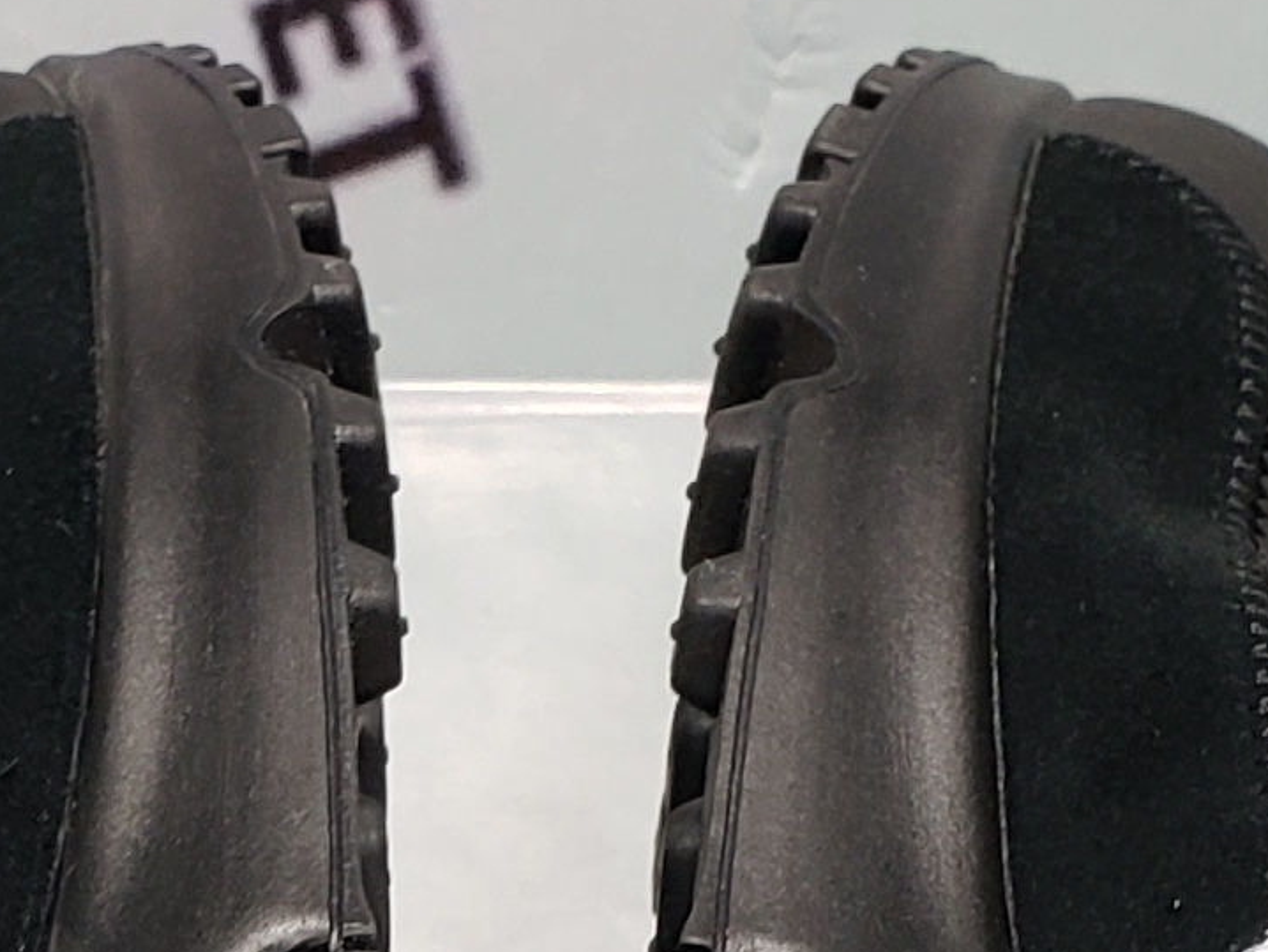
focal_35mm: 146
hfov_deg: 13.5
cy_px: 1514
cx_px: 419
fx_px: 5350
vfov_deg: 9.8
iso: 100
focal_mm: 4.3
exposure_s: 1/50
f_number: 2.4
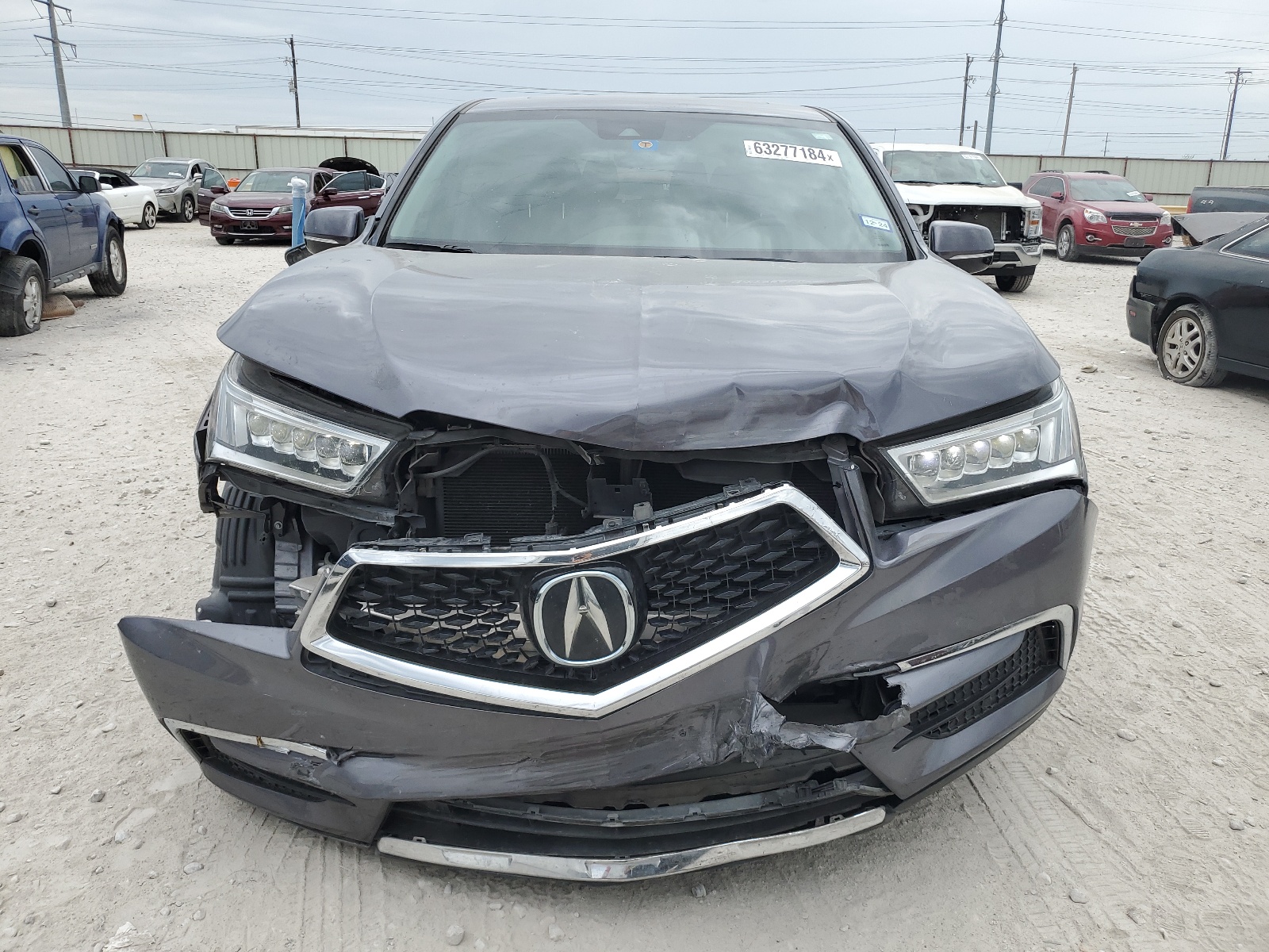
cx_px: 634
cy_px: 476
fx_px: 953
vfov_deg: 53.1
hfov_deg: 67.3
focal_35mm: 26
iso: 50
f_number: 1.5
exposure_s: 1/1250
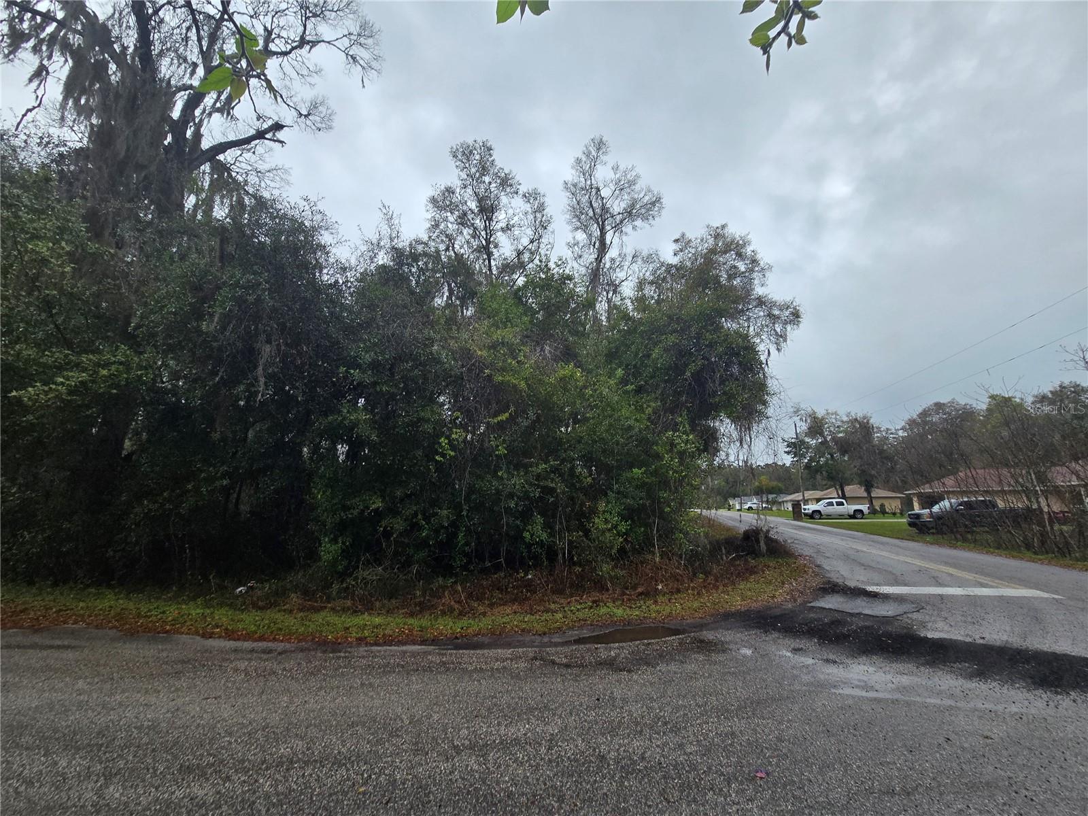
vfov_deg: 89.9
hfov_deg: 106.2
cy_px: 408
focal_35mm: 13
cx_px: 544
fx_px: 409
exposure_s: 1/120
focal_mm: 2.2
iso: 80
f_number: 2.2
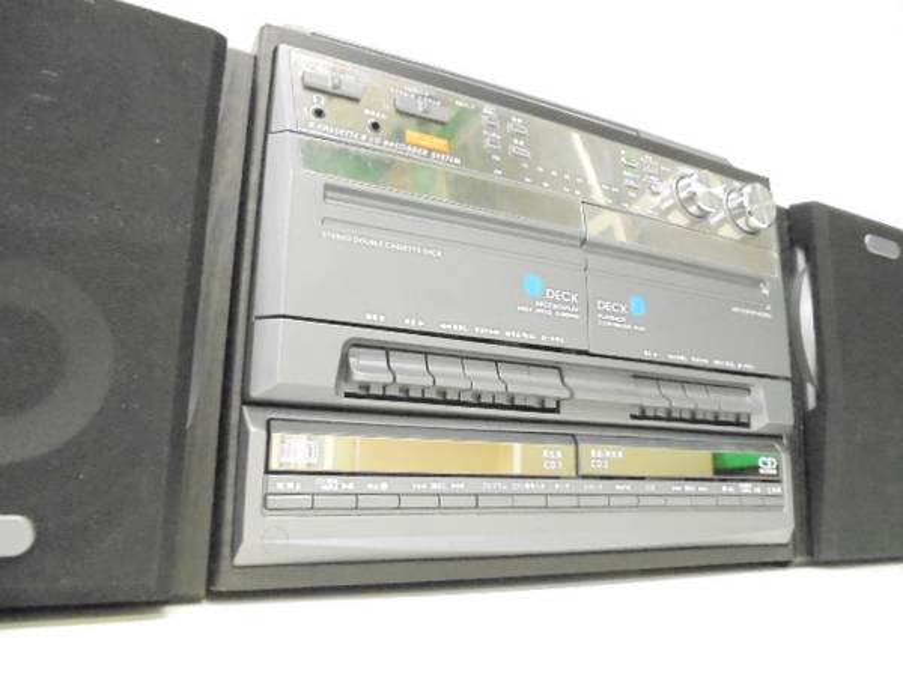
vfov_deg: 53.1
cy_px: 338
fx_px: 678
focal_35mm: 26
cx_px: 452
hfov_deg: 67.3
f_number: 3.5
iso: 1600
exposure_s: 1/40
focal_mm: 4.6
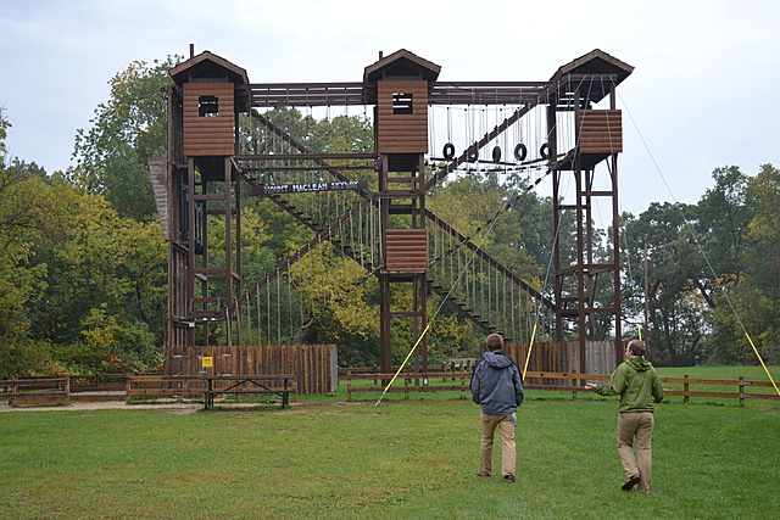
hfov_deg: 33.4
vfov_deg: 22.6
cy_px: 260
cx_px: 390
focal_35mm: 60
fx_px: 1300
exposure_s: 1/125
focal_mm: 40
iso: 110
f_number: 5.6
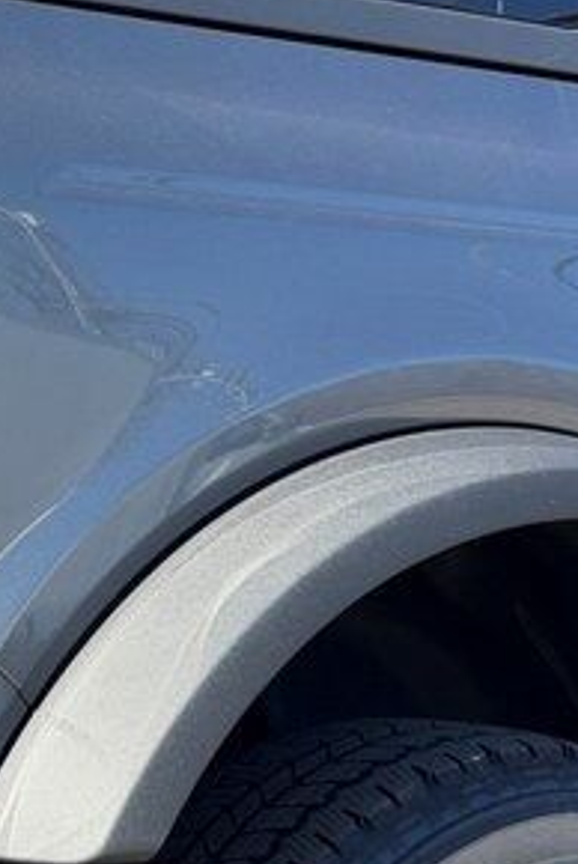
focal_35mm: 110
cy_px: 477
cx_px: -352
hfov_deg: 11.8
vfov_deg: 18.6
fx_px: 2643
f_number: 1.78
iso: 80
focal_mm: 6.76
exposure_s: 1/1543
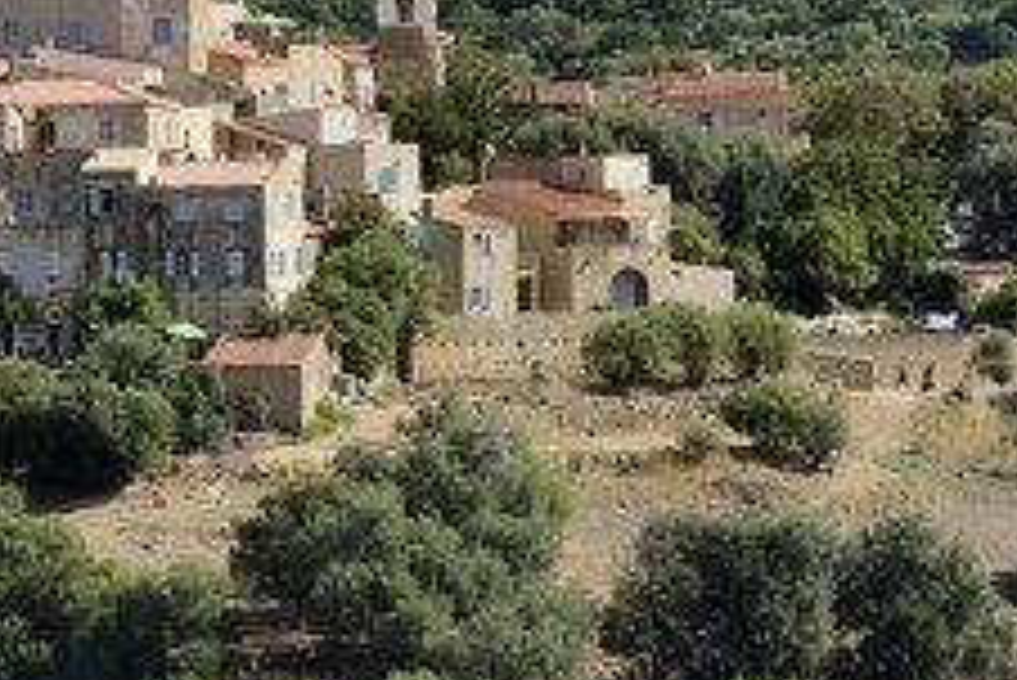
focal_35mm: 251
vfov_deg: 5.5
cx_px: 112
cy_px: 153
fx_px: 7095
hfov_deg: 8.2
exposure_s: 1/250
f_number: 10
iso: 200
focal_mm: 135
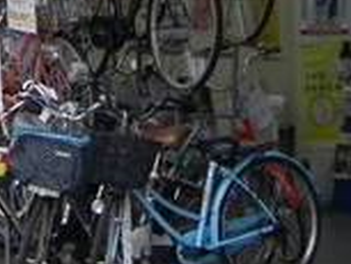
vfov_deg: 5.0
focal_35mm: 293
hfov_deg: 6.7
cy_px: -112
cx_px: 23
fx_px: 2973
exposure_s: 1/80
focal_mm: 11.5
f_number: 3.8
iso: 64
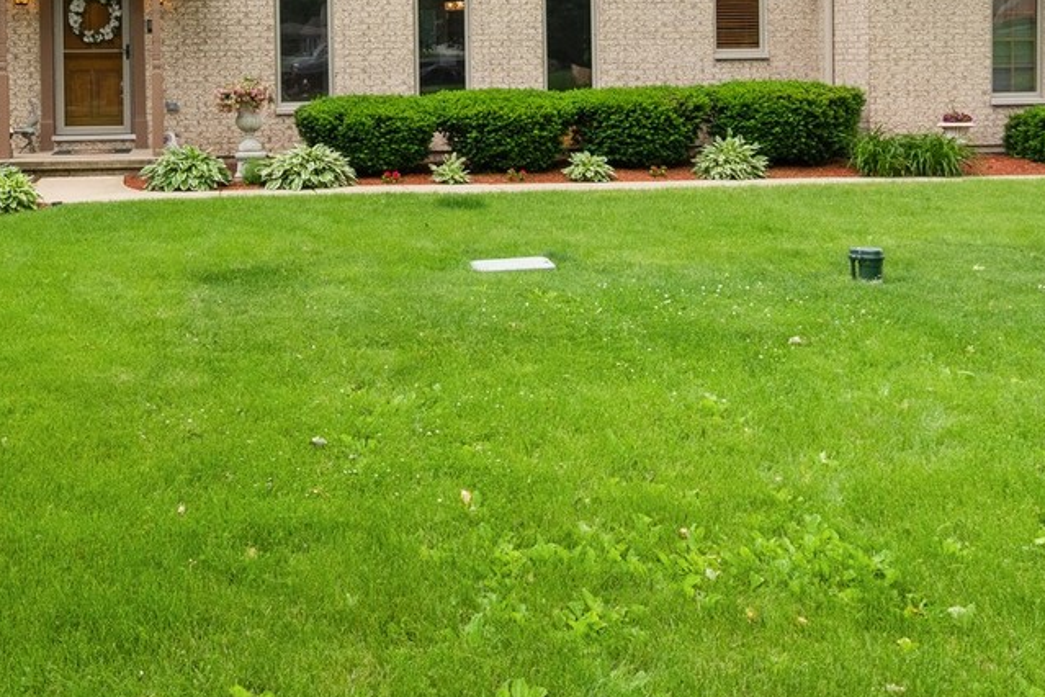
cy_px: 56
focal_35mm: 38
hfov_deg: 50.0
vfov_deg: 33.1
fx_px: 1103
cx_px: 371
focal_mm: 10
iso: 200
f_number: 9
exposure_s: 1/160
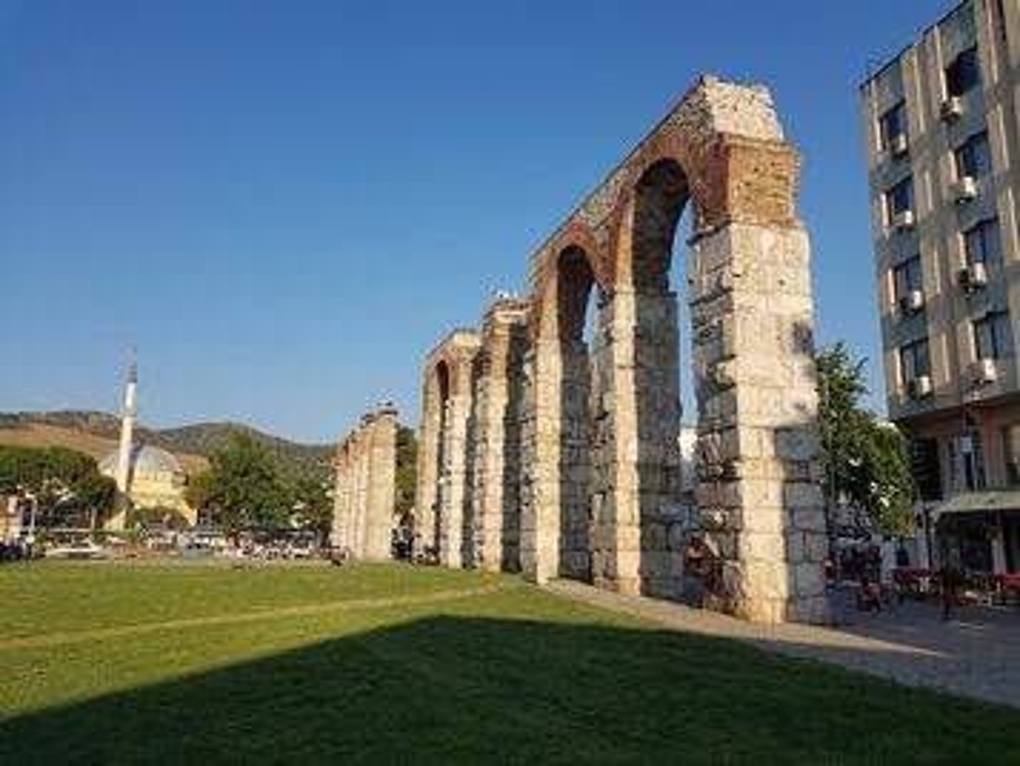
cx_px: 510
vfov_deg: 53.1
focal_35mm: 26
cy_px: 383
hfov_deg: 67.3
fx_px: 766
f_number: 1.7
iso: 50
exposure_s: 1/2160
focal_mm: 4.2
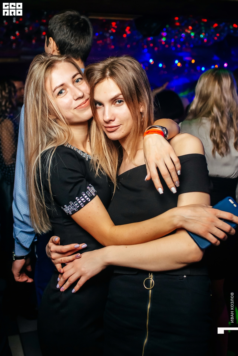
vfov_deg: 54.4
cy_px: 178
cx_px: 119
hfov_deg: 37.9
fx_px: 347
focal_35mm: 35
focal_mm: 35
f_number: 3.5
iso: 1600
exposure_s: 1/50
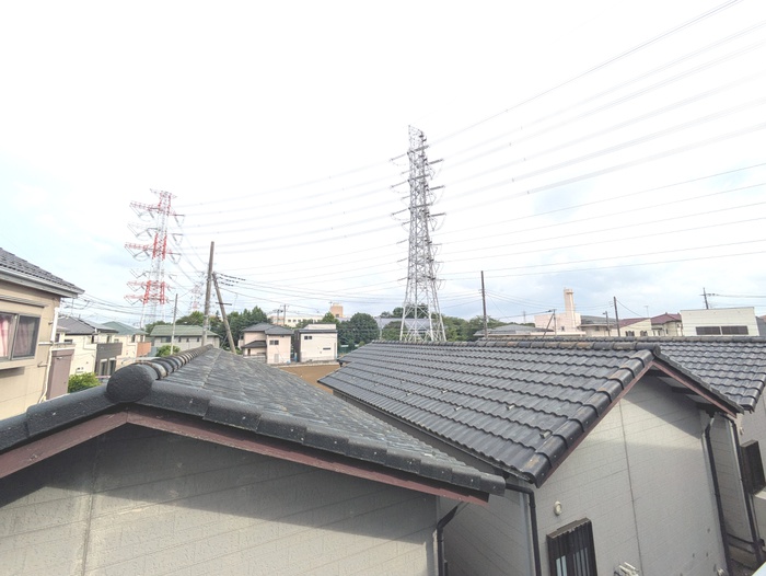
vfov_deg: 85.7
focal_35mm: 14
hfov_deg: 102.0
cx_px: 383
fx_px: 310
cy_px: 288
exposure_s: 1/1437
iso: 65
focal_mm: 1.83
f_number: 2.2
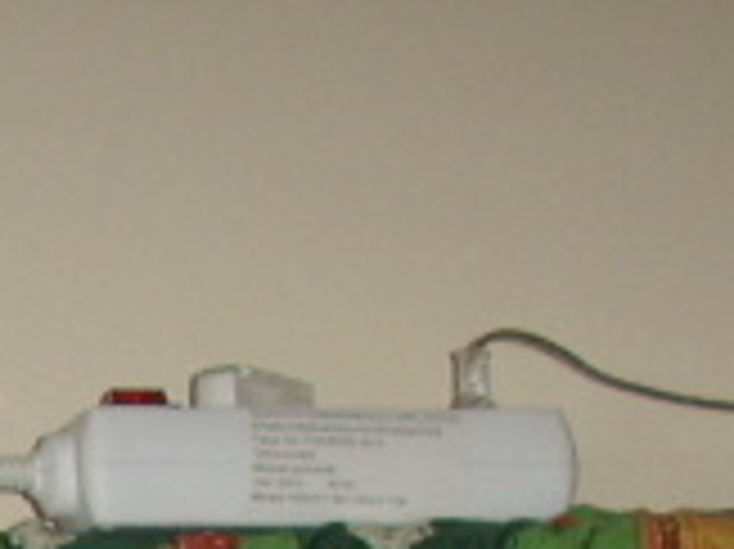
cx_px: -248
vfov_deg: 11.5
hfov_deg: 15.8
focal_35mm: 118
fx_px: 2500
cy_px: 1026
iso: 183
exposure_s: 1/30
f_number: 2.9
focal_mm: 5.8
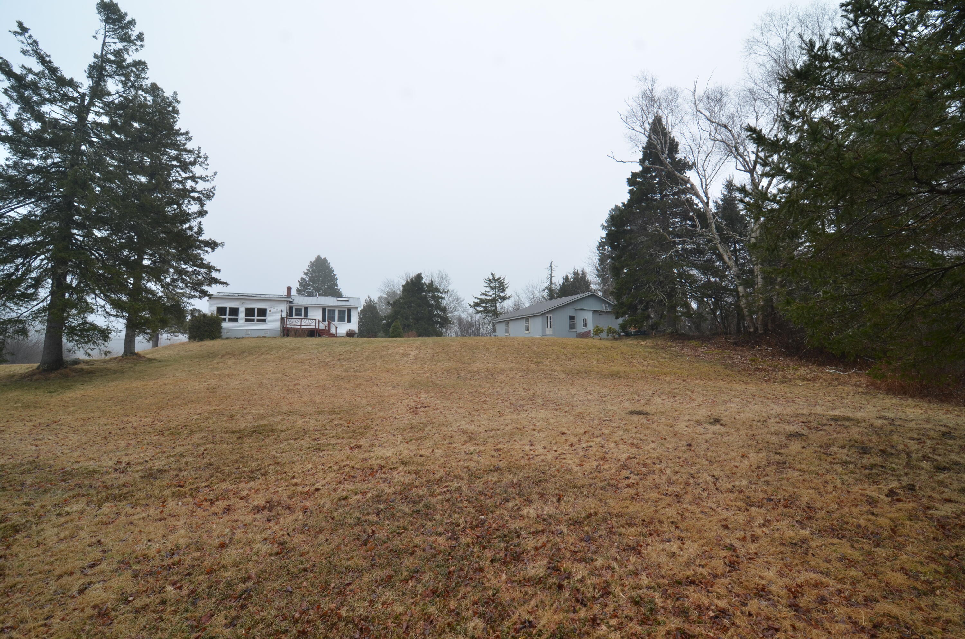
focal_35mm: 16
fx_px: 441
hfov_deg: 95.1
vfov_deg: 71.8
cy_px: 320
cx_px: 482
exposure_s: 1/200
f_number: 7.1
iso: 200
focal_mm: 11
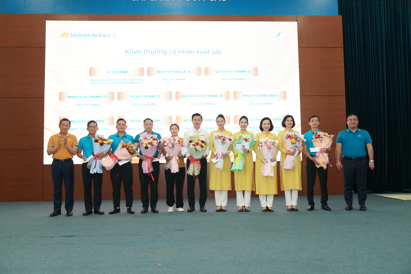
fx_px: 342
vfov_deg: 43.6
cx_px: 206
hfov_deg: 61.9
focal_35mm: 30
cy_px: 137
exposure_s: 1/250
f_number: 2.8
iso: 1600
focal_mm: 30
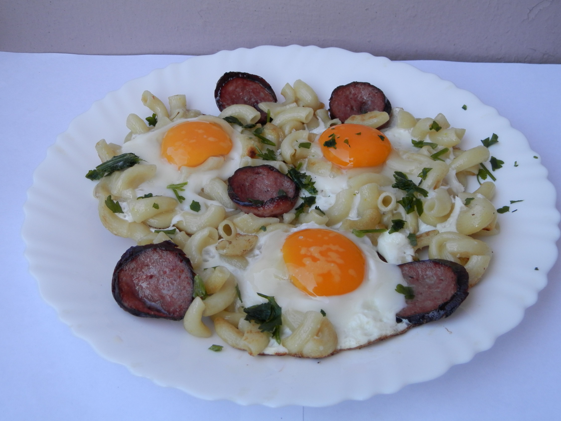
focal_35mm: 47
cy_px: 207
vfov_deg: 30.9
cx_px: 281
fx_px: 762
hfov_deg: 40.4
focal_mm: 8.2
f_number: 3.6
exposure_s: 1/160
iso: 125
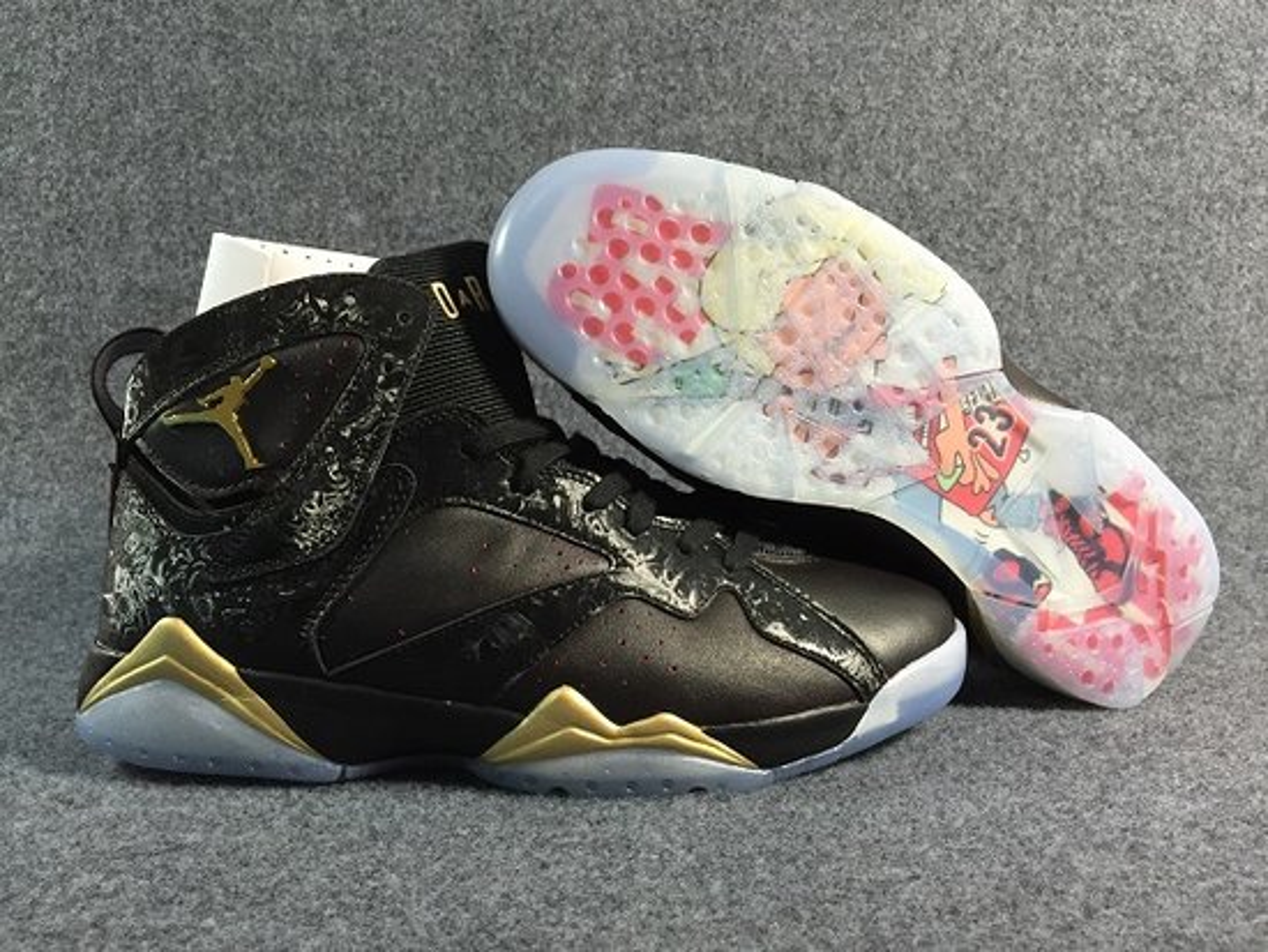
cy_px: 476
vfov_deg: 48.3
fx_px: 1063
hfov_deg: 61.6
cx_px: 634
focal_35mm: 29
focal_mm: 4.15
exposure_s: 1/33
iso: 64
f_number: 2.2
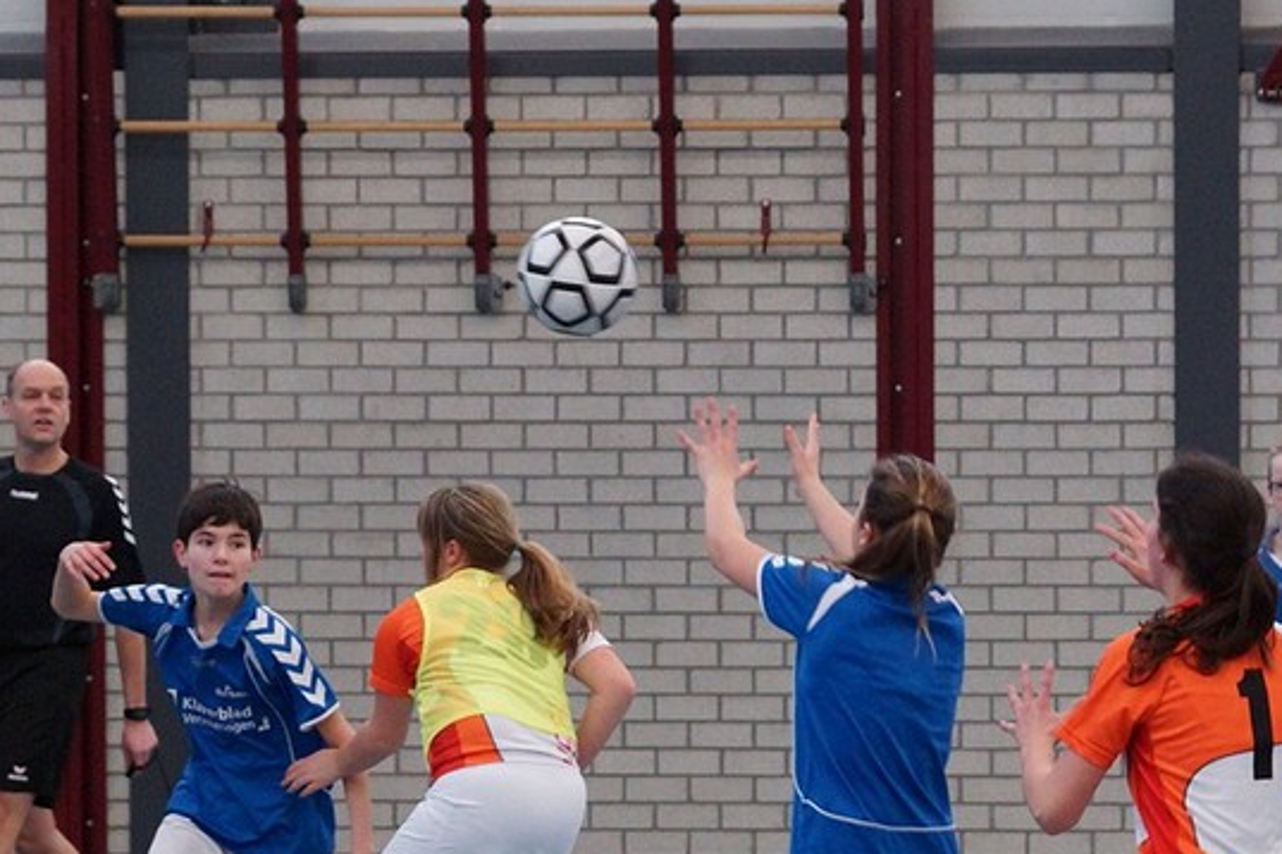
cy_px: 732
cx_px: 1046
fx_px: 5092
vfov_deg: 9.6
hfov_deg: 14.3
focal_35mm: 143
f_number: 3.5
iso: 1250
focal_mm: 50
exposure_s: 1/250
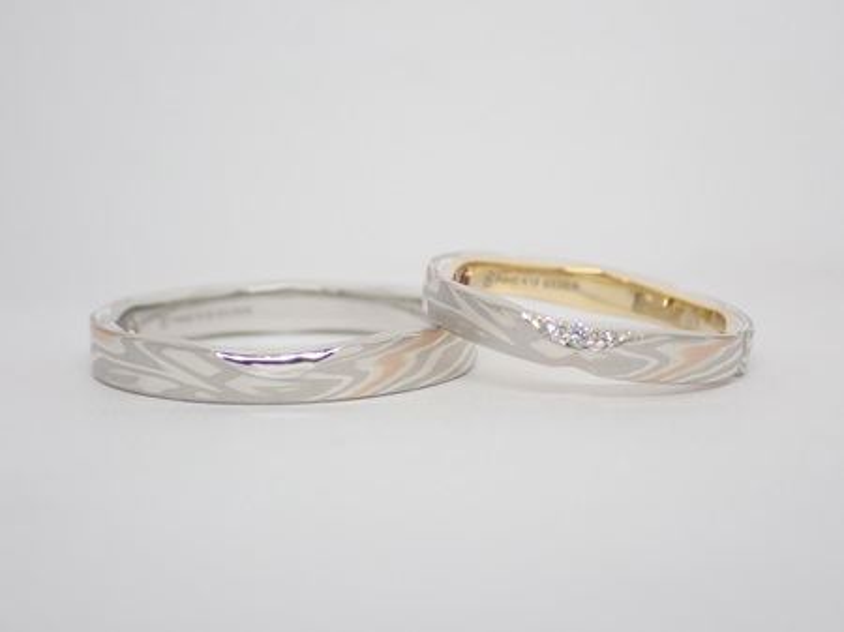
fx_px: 1876
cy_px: 316
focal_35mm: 77
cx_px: 422
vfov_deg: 19.1
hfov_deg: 25.3
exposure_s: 1/160
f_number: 4.1
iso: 200
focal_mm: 13.65
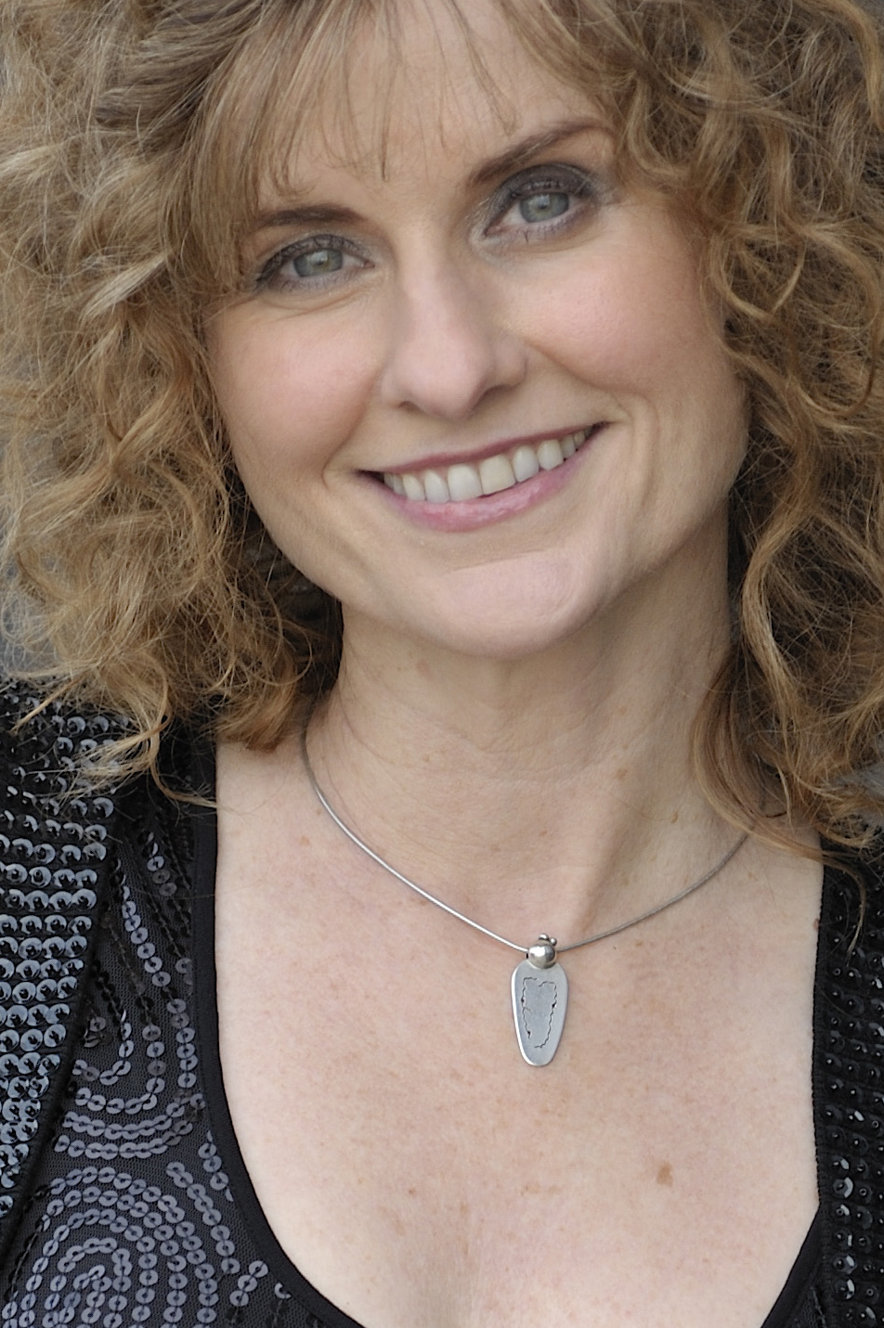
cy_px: 1279
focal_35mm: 595
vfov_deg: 3.5
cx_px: 284
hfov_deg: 2.3
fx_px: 21946
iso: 400
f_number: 4.5
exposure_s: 1/500
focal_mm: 200
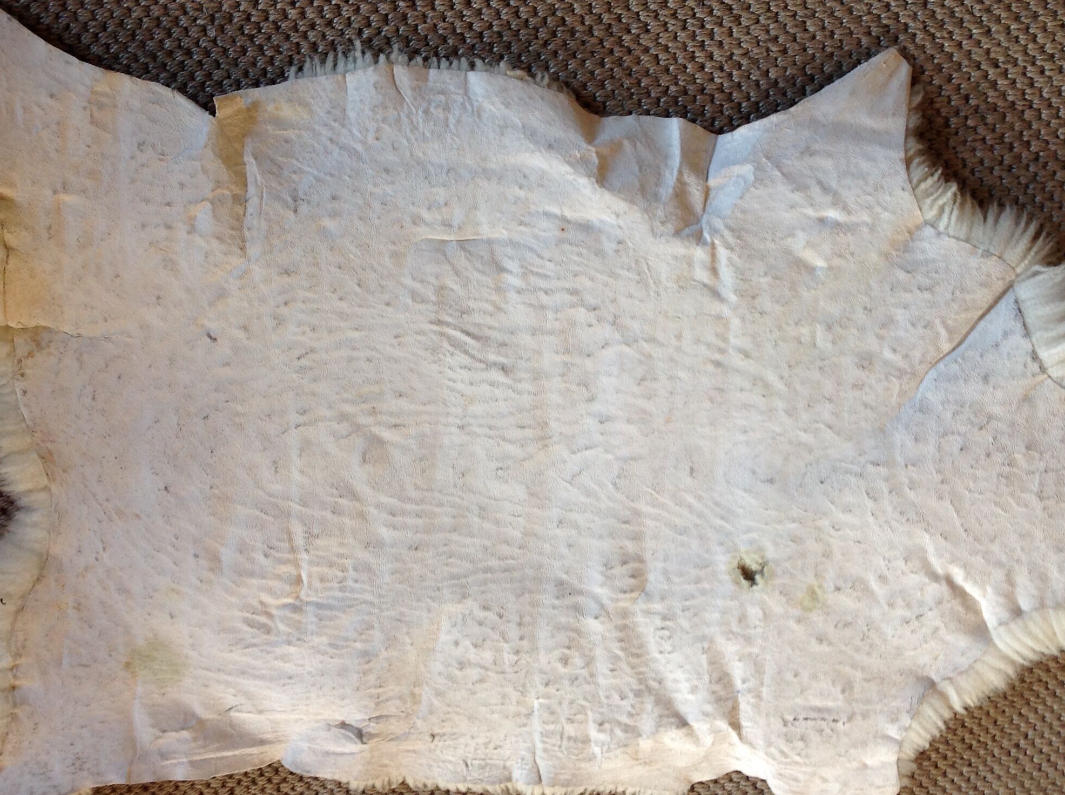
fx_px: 1413
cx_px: 555
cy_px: 419
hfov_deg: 41.3
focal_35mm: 46
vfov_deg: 31.4
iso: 64
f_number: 2.4
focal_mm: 4.28
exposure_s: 1/15
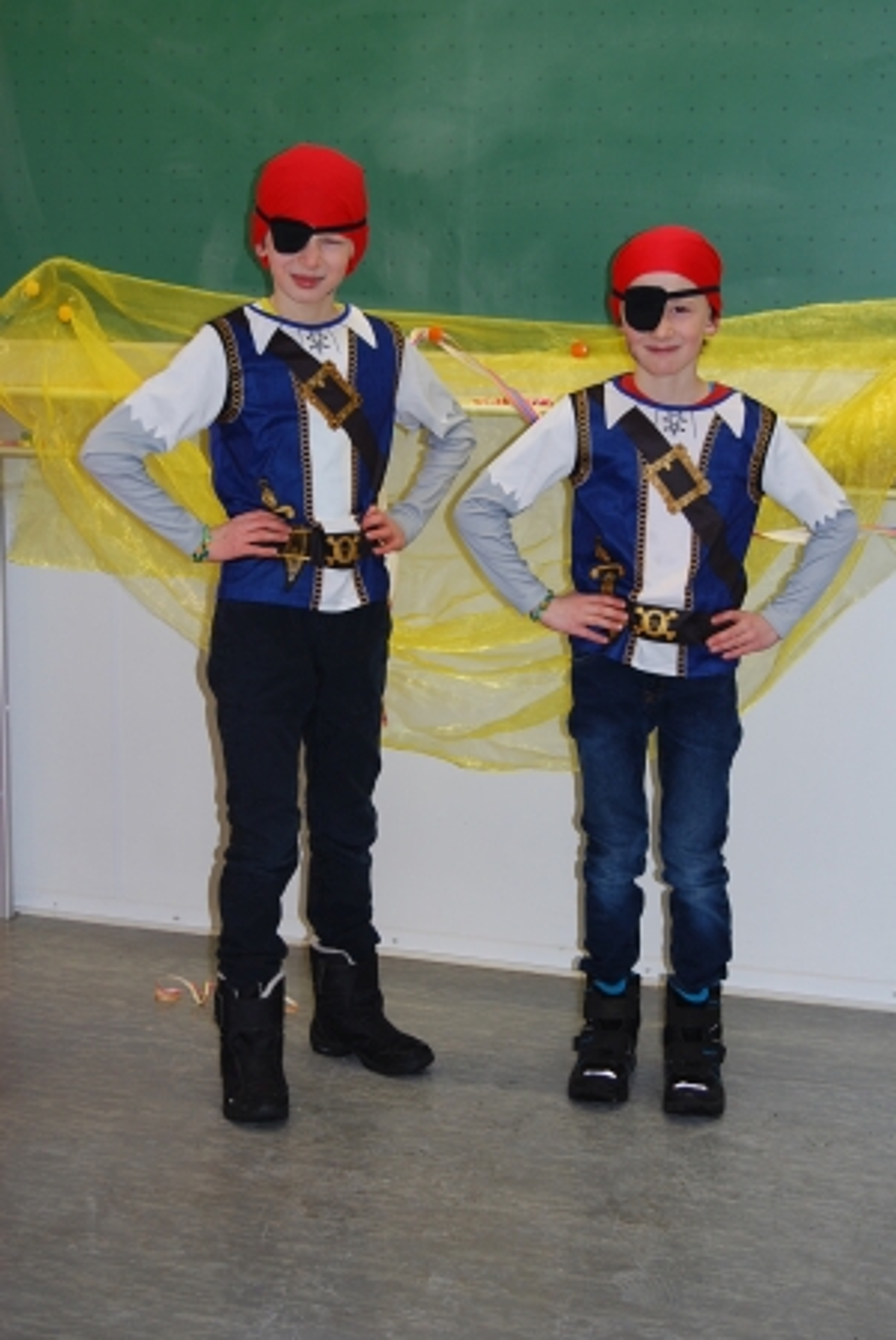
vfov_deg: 35.0
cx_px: 448
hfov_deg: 23.8
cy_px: 670
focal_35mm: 57
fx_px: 2123
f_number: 5
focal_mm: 38
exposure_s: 1/60
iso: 200
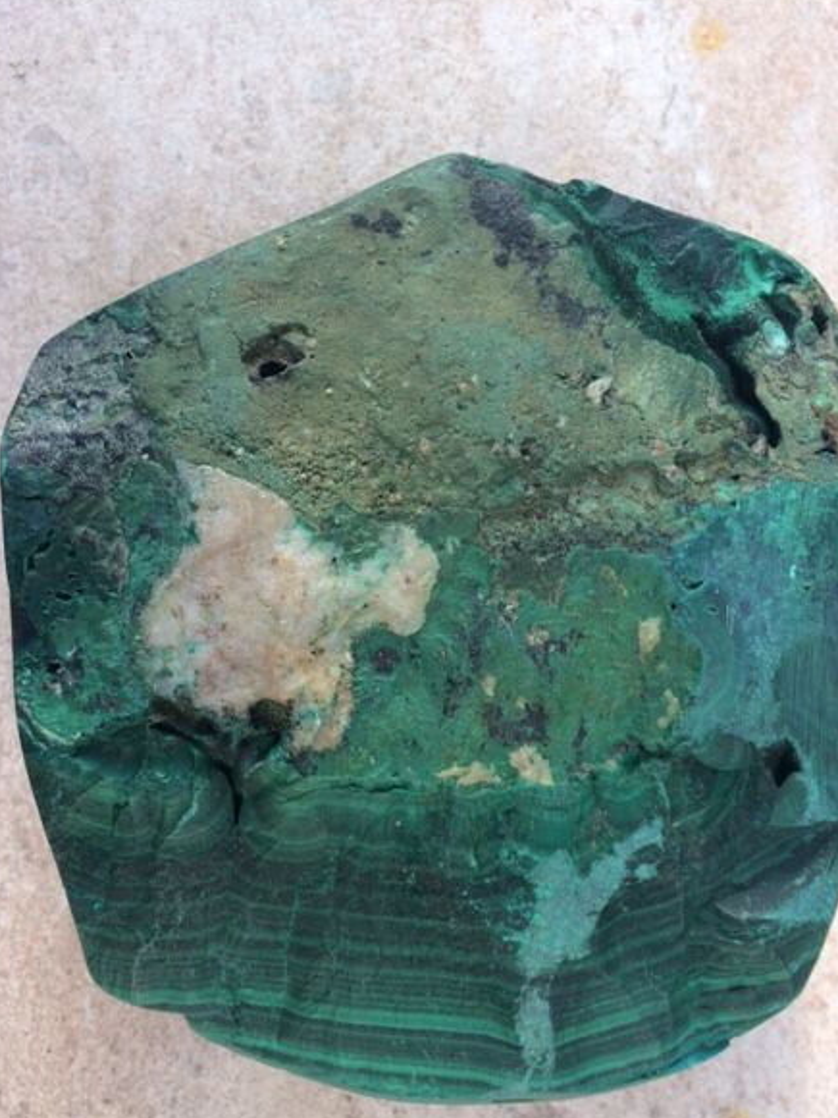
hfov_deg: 44.1
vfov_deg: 56.7
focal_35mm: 32
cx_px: 441
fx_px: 1033
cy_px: 605
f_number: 2.2
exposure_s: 1/100
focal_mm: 4.15
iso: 32
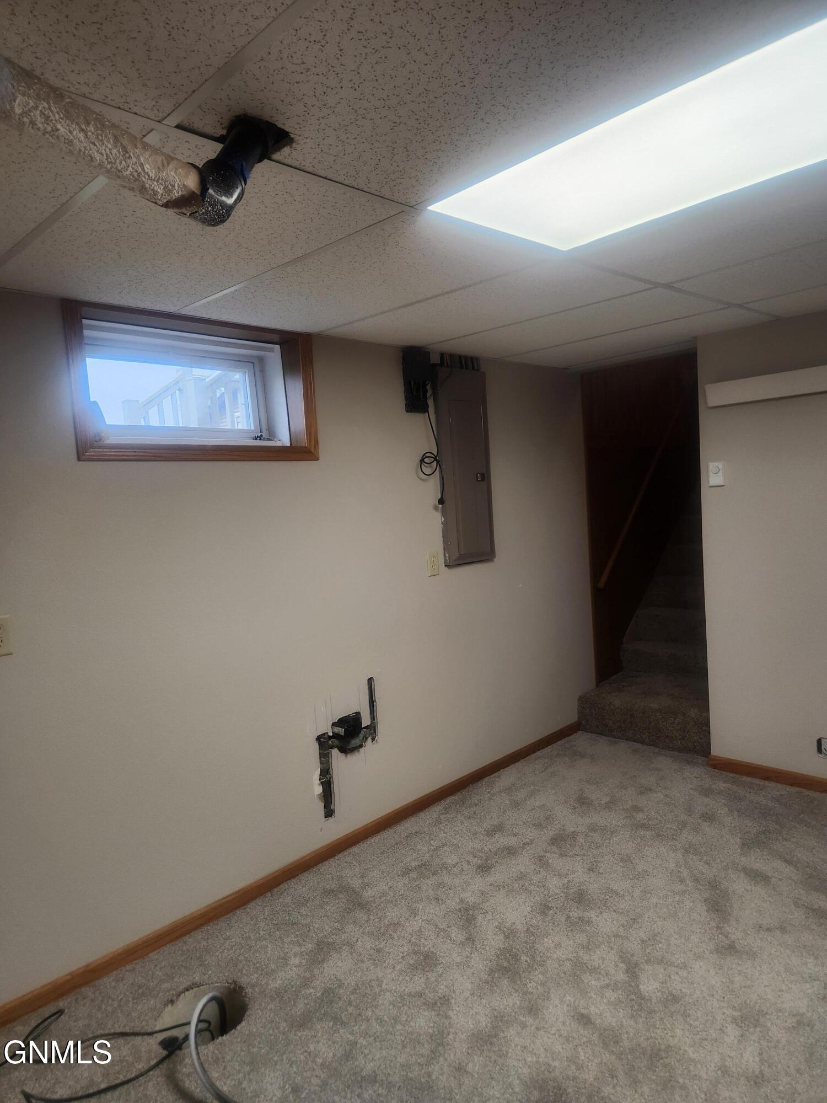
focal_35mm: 23
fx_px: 733
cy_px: 552
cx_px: 414
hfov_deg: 58.9
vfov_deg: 73.9
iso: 160
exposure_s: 1/180
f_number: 1.8
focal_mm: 5.4
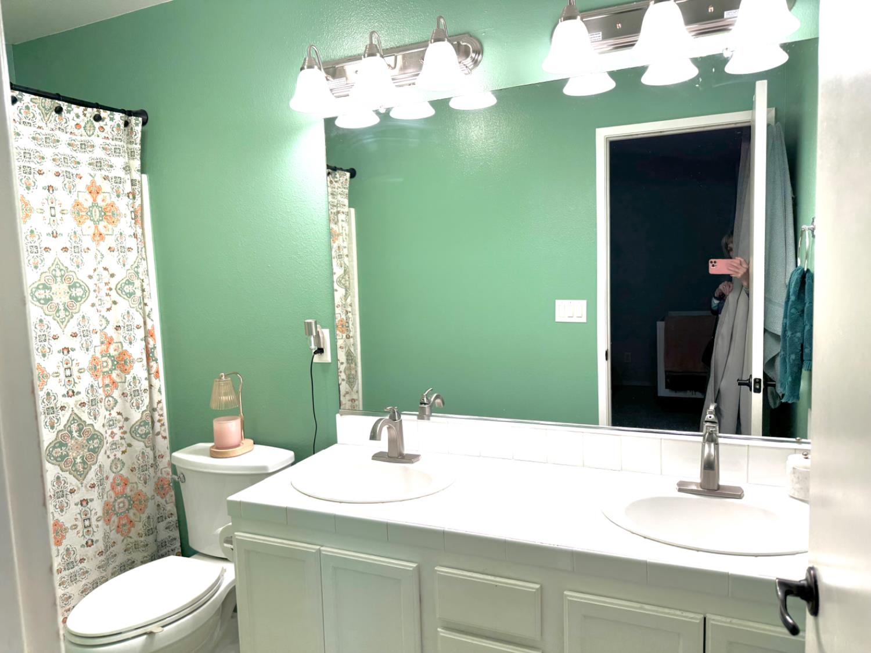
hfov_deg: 71.6
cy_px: 326
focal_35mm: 24
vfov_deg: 56.8
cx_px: 436
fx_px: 604
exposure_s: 1/120
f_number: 1.78
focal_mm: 6.76
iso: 64
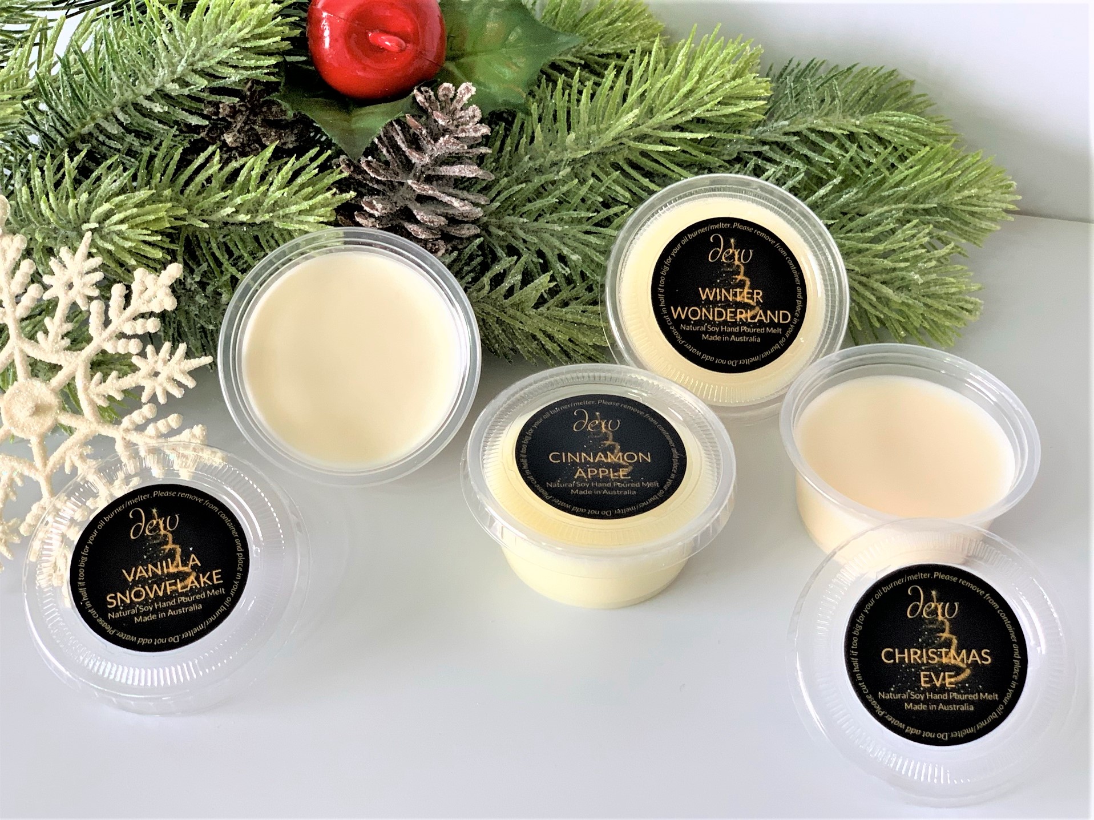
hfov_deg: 36.8
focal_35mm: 52
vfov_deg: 28.0
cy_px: 410
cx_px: 547
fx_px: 1643
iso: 64
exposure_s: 1/50
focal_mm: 6
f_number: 2.4
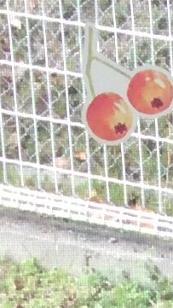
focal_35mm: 305
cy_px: 891
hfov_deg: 3.8
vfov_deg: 6.5
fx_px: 2488
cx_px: 594
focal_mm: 3.3
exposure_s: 1/60
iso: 32
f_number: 2.4
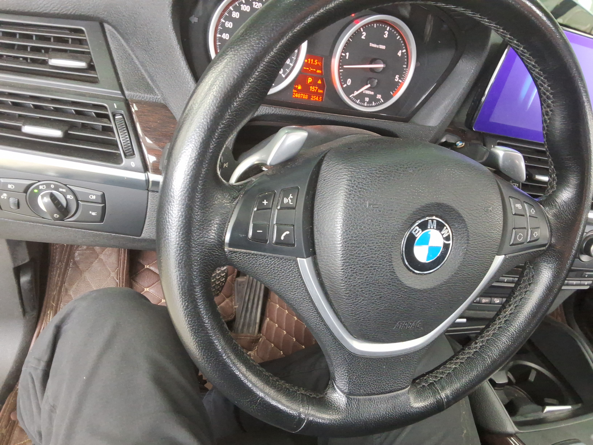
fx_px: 480
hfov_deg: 63.4
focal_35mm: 28
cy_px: 222
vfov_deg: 49.7
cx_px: 296
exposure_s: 1/30
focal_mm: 2.91
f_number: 1.9
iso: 181
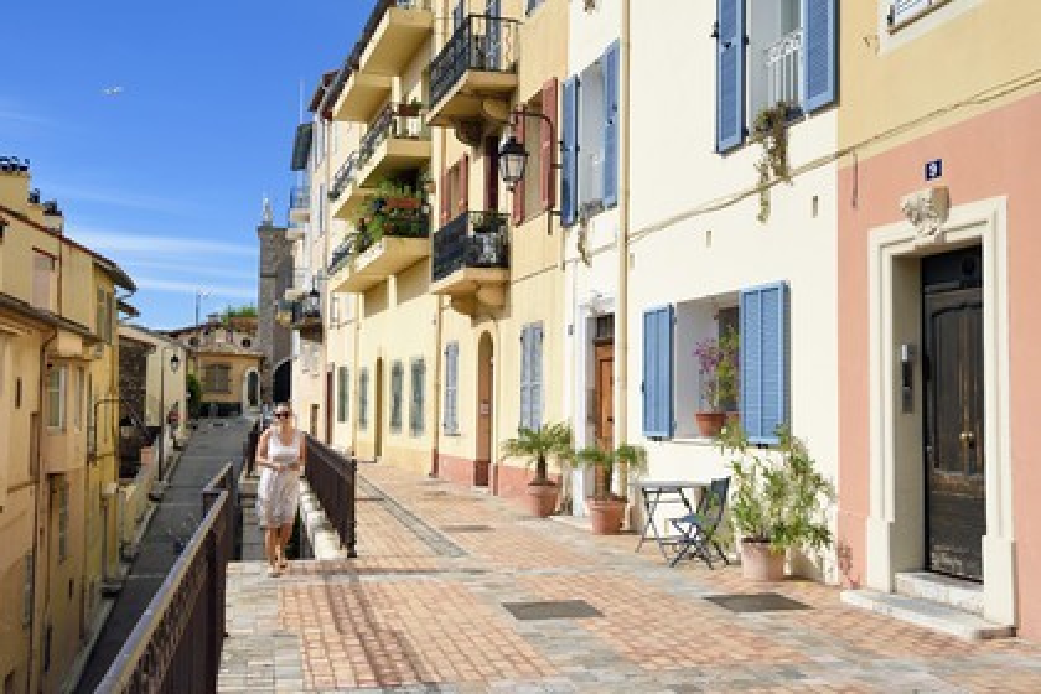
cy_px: 347
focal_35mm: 36
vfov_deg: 36.9
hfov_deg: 53.1
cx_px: 520
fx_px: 1041
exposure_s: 1/250
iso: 200
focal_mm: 36
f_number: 14
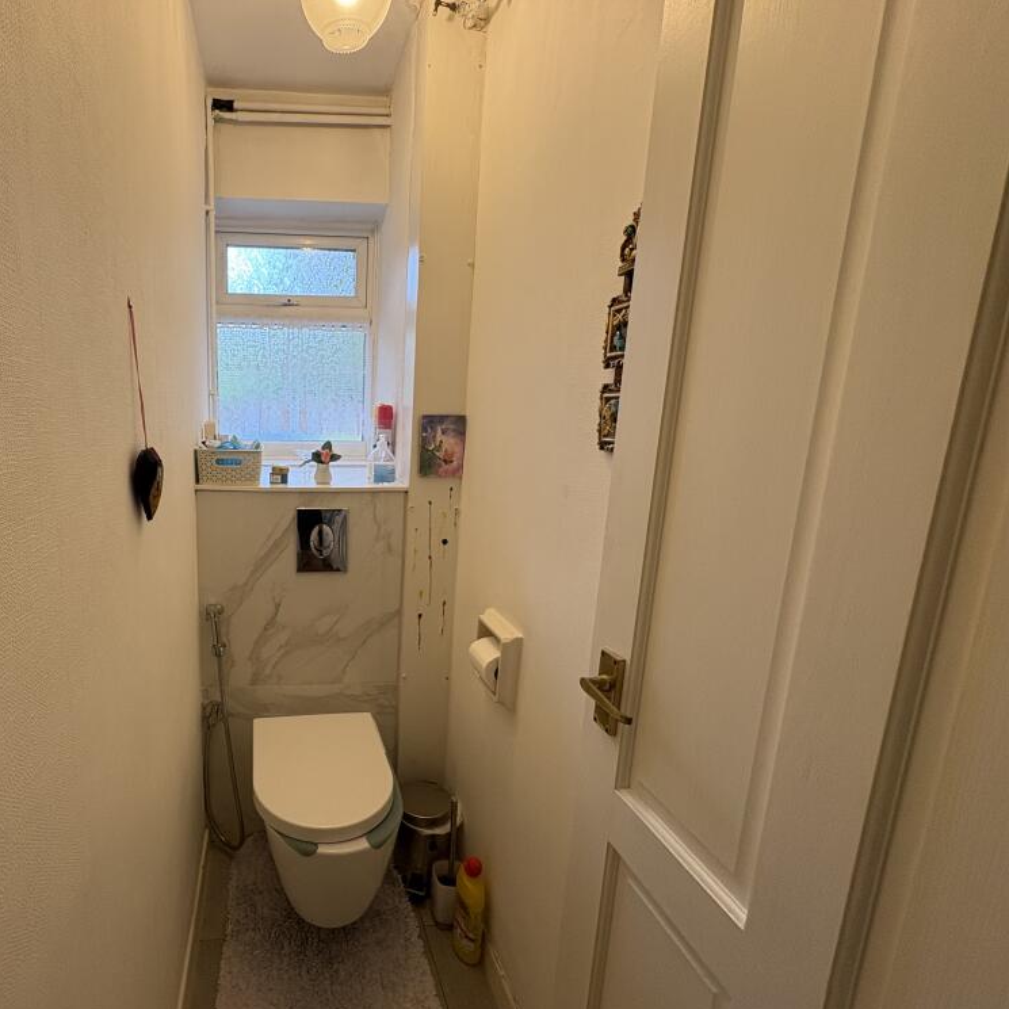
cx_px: 318
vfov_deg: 84.0
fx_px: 561
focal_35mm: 17
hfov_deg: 80.5
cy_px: 517
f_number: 2.2
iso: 125
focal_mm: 2.22
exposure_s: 1/100
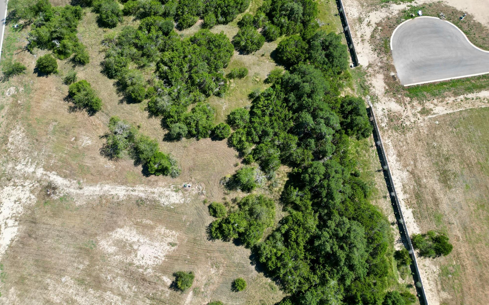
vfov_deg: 47.5
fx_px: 346
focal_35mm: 26
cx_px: 239
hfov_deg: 70.4
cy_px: 133
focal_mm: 6.72
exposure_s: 1/2000
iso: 120
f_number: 1.7
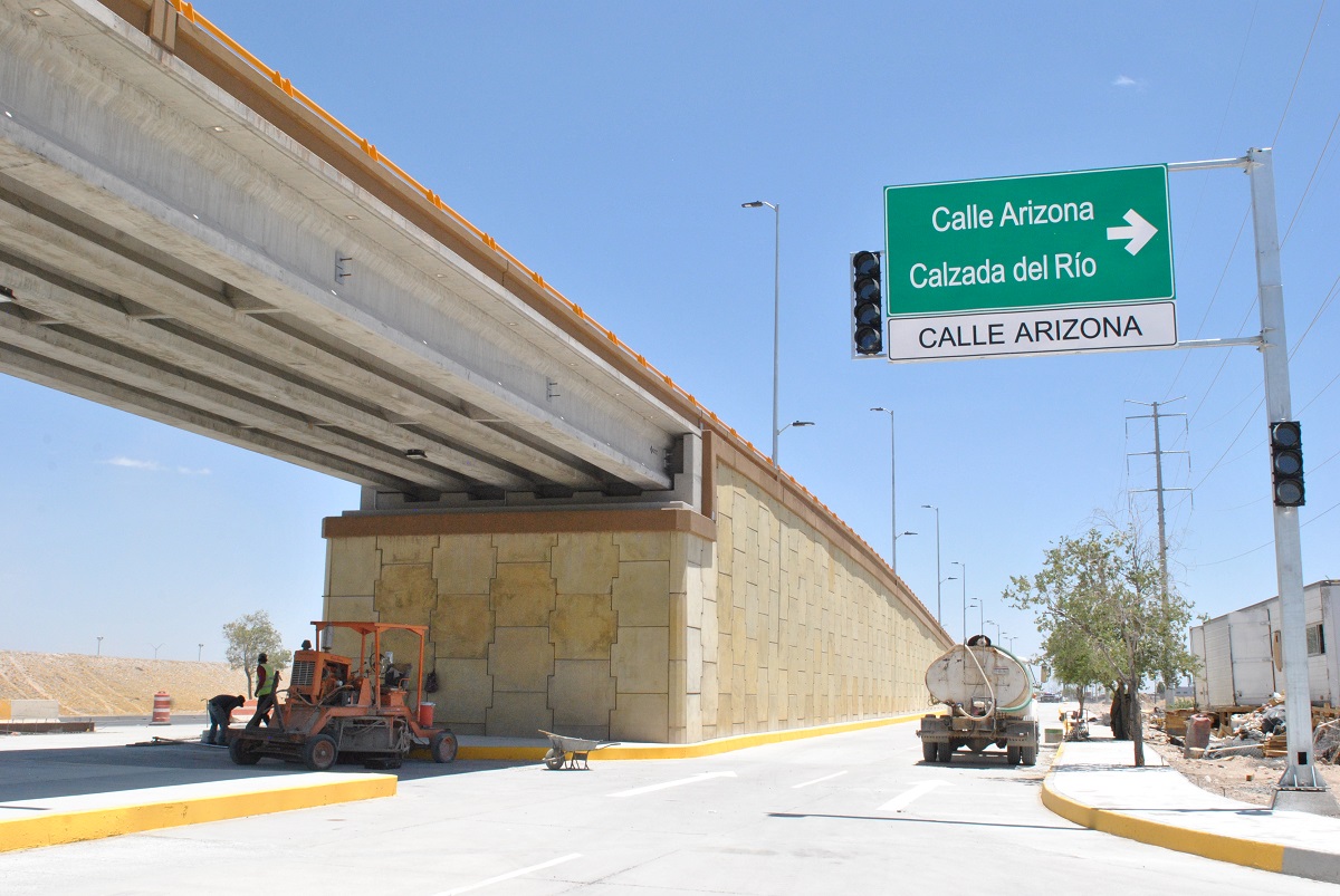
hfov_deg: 53.1
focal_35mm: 36
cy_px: 448
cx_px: 670
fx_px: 1341
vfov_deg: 37.0
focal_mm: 24
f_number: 13
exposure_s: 1/640
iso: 800
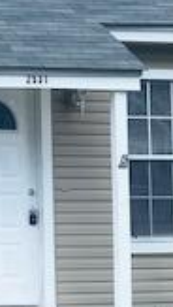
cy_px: 49
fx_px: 903
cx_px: -103
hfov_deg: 10.5
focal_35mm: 111
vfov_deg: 19.0
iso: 32
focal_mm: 4.25
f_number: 1.8
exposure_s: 1/1484
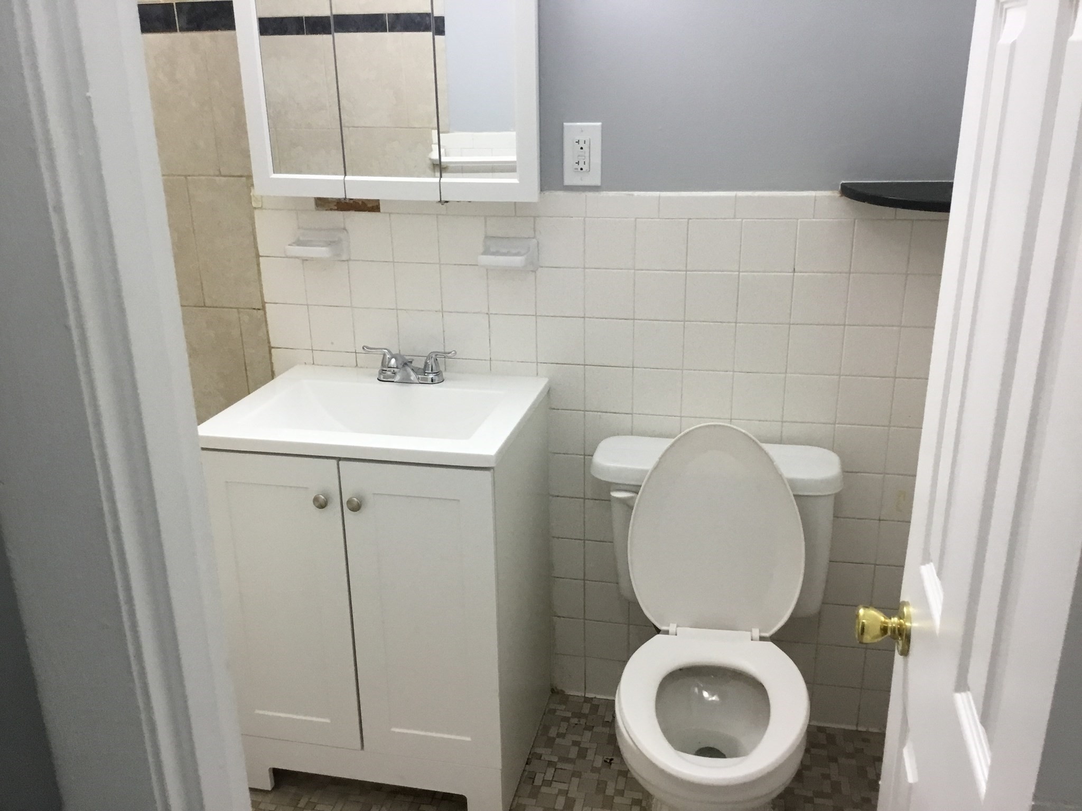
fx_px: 969
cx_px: 541
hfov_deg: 58.4
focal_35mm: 31
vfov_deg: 45.4
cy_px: 406
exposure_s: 1/30
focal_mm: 3.3
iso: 40
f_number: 2.4
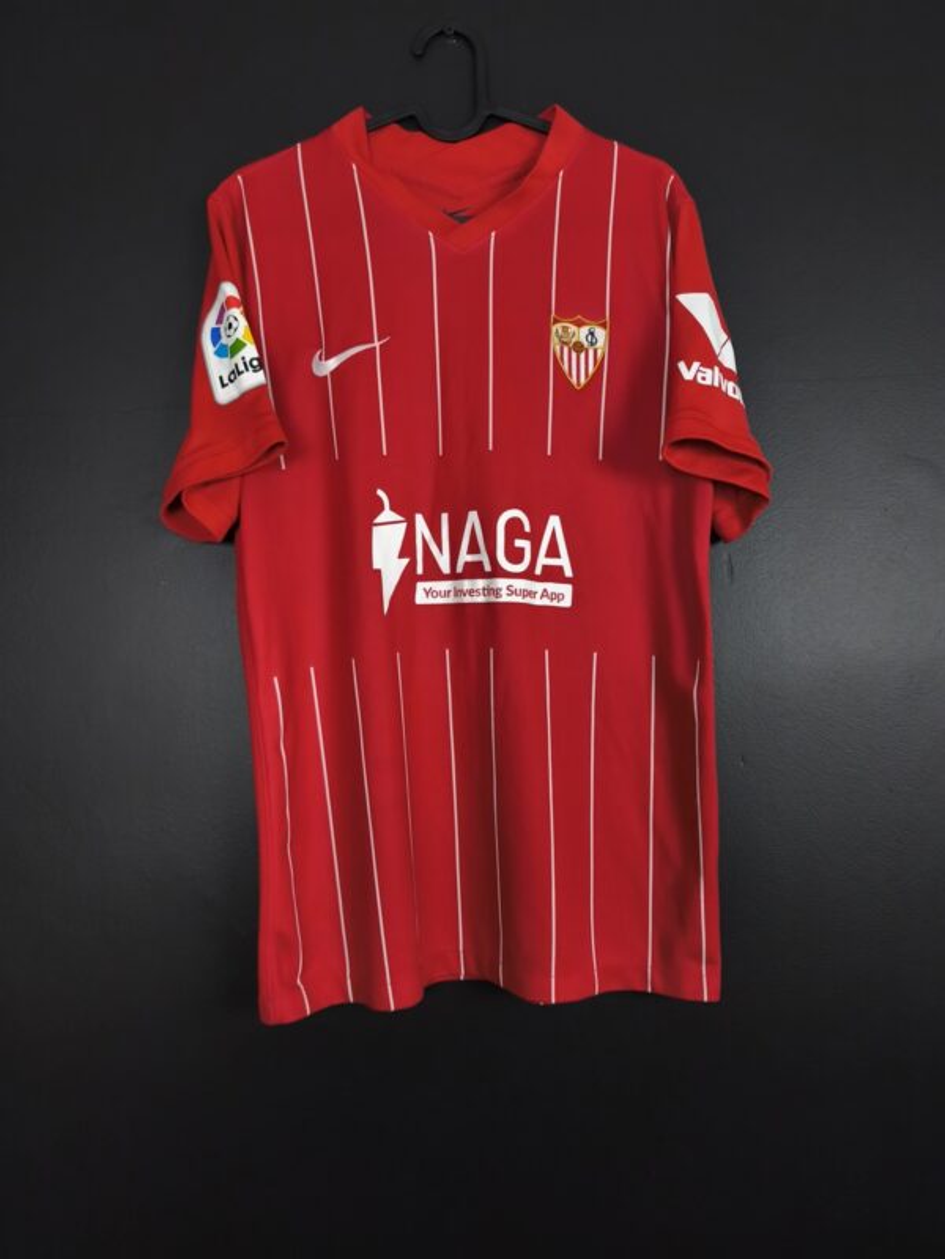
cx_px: 472
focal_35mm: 23
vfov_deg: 73.9
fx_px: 837
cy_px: 630
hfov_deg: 58.9
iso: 400
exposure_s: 1/125
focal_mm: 6.57
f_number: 1.6
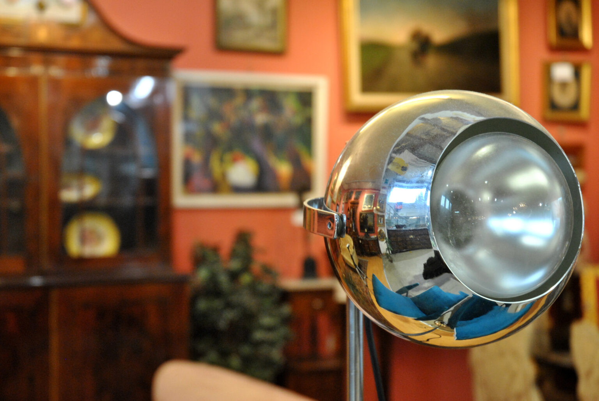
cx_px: 300
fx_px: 1199
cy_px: 200
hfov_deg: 28.0
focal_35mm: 72
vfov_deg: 19.0
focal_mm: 48
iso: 720
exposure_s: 1/30
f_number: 4.5
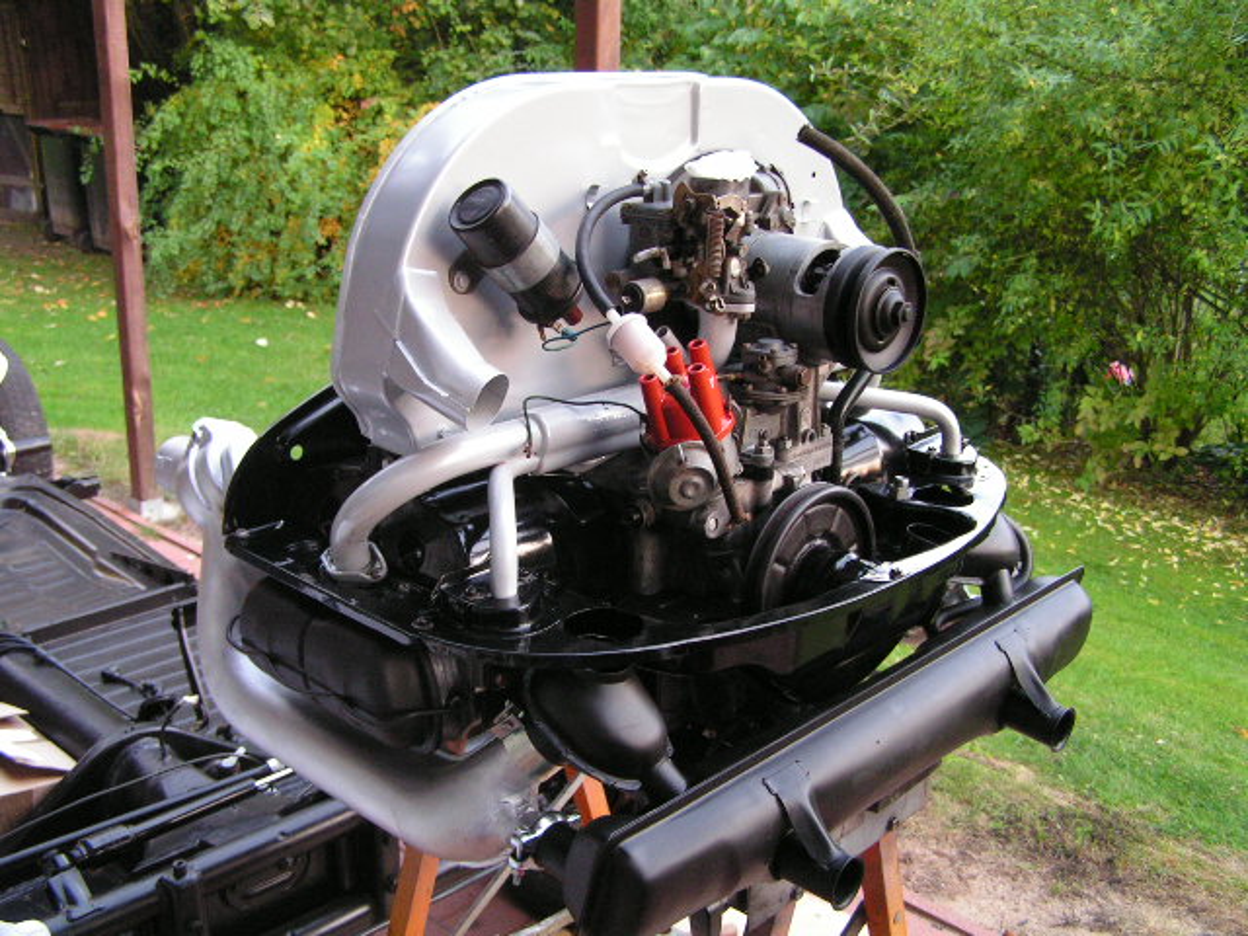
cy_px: 468
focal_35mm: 38
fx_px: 1370
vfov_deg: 37.7
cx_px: 624
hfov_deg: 49.0
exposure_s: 1/15
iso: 200
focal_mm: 6.3
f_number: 2.8
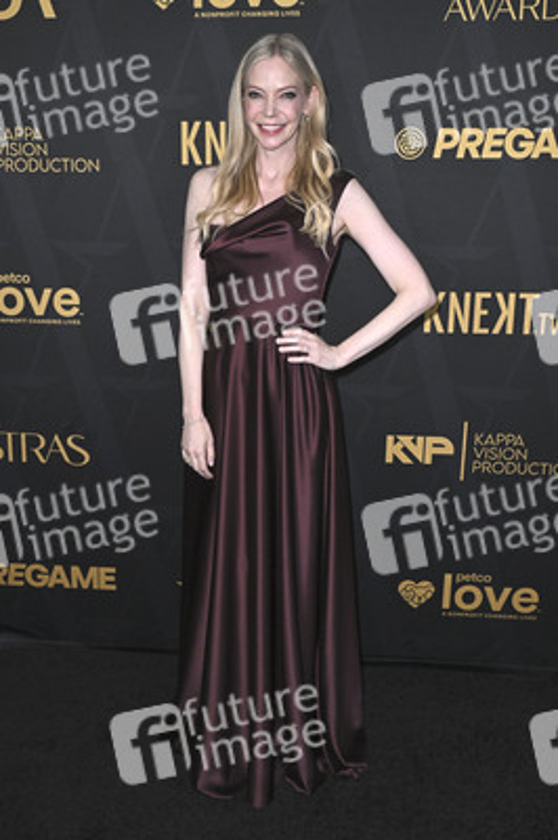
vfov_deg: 54.5
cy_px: 420
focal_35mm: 35
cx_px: 279
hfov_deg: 37.8
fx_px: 815
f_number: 6.3
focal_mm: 35
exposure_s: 1/320
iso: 2000
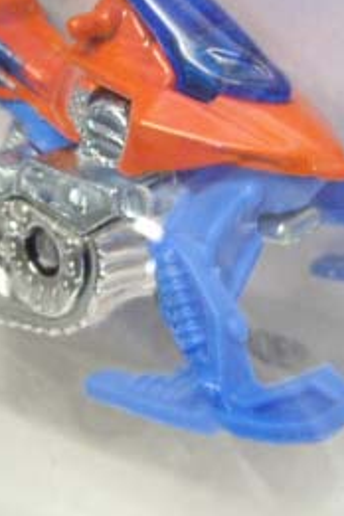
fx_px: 989
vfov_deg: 29.1
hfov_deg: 19.7
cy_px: 191
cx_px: 181
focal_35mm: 69
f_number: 2.8
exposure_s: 1/50
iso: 400
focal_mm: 7.9
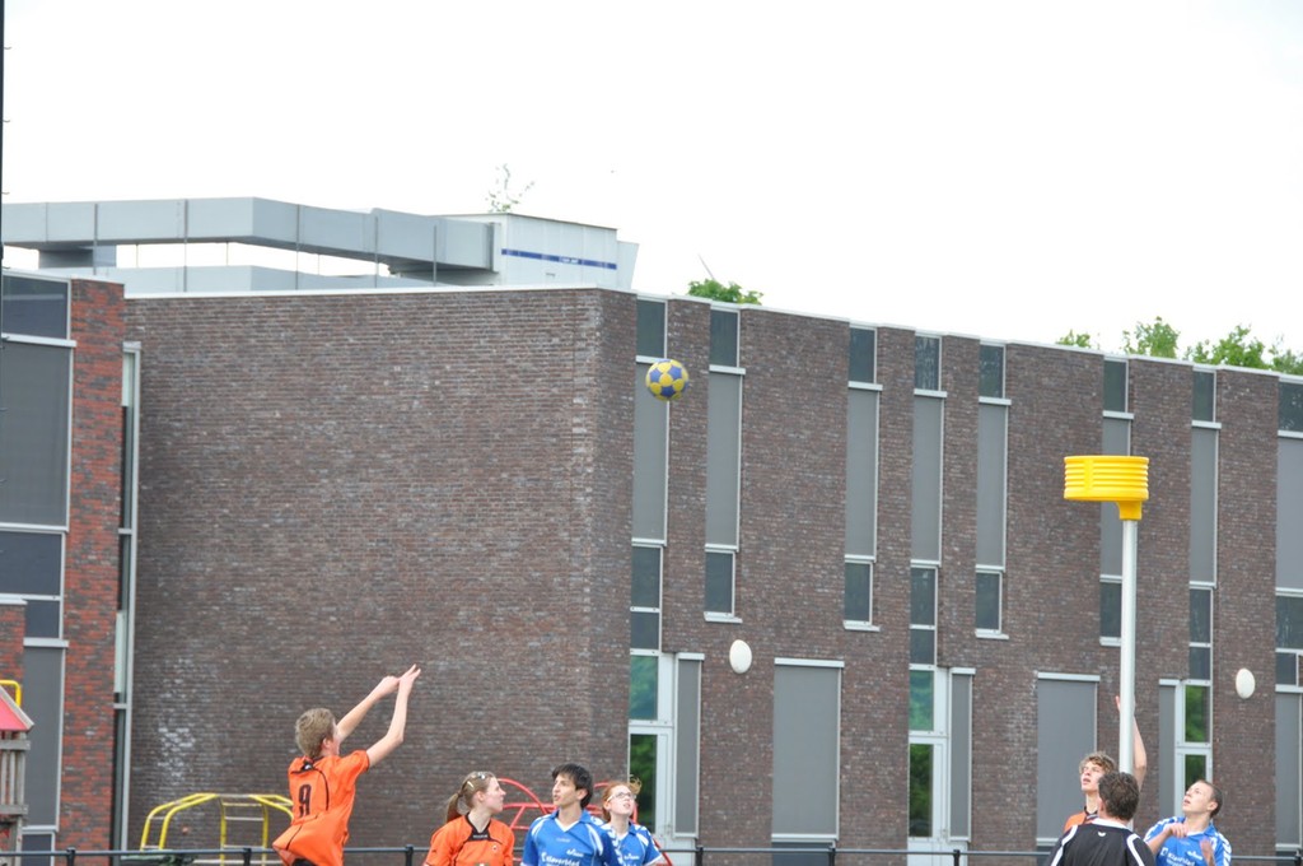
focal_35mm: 180
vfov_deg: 7.6
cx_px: 652
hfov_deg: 11.4
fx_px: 6507
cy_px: 433
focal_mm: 120
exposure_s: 1/250
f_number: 8
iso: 400
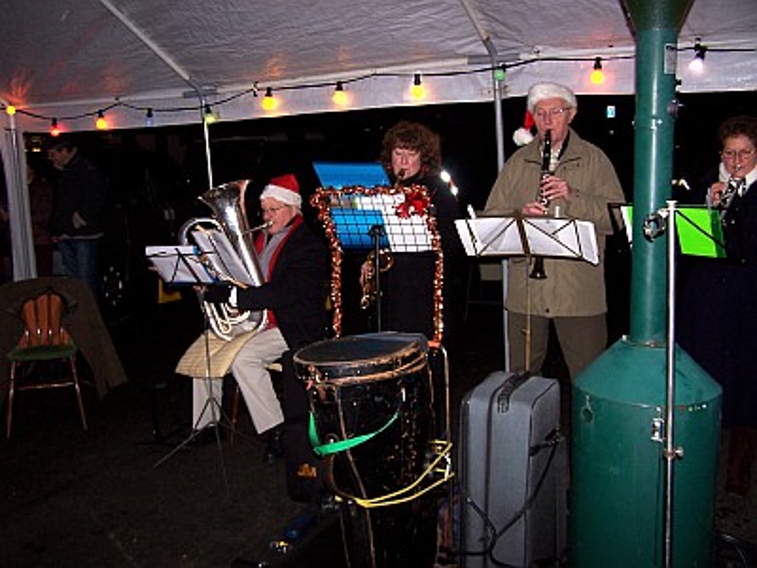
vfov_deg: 37.7
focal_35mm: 38
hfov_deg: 49.0
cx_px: 378
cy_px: 284
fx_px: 831
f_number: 2.8
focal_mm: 6.3
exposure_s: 1/60
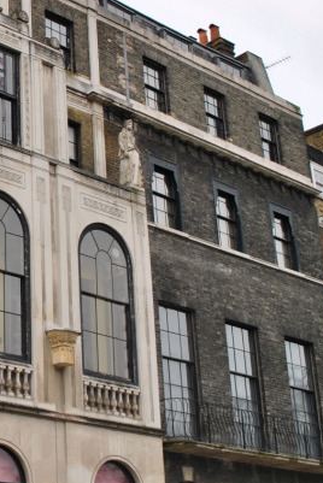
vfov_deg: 29.2
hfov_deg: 18.8
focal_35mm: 69
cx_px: -58
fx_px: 927
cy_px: 202
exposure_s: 1/200
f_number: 4
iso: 100
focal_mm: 18
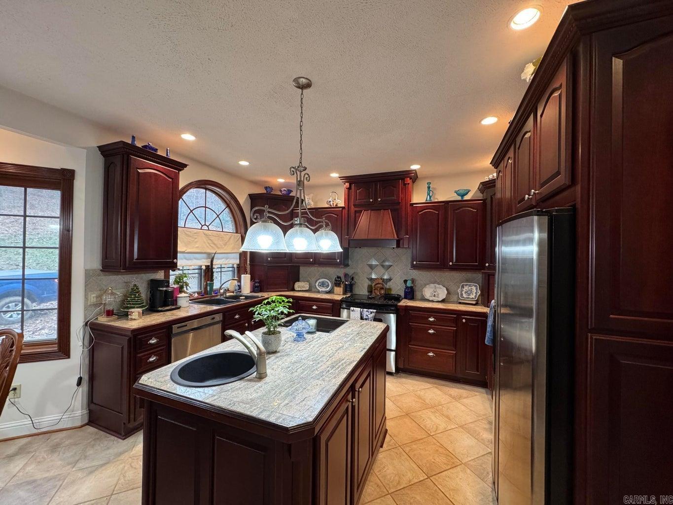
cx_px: 336
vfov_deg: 85.7
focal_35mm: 14
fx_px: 272
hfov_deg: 102.1
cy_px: 252
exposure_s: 1/120
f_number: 2.2
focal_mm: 2.22
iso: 320
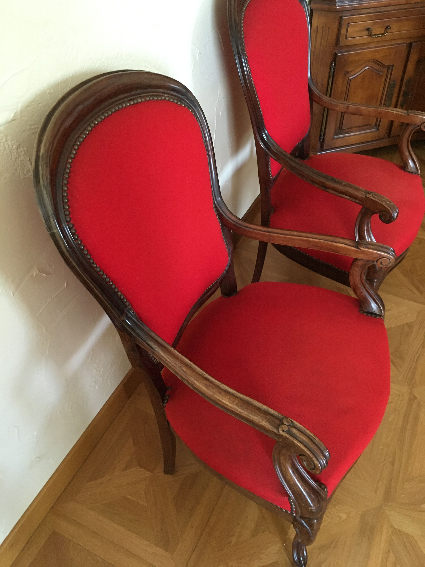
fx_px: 475
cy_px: 284
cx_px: 212
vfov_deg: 61.7
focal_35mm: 29
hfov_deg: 48.2
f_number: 2.2
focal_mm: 4.15
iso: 200
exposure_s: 1/25
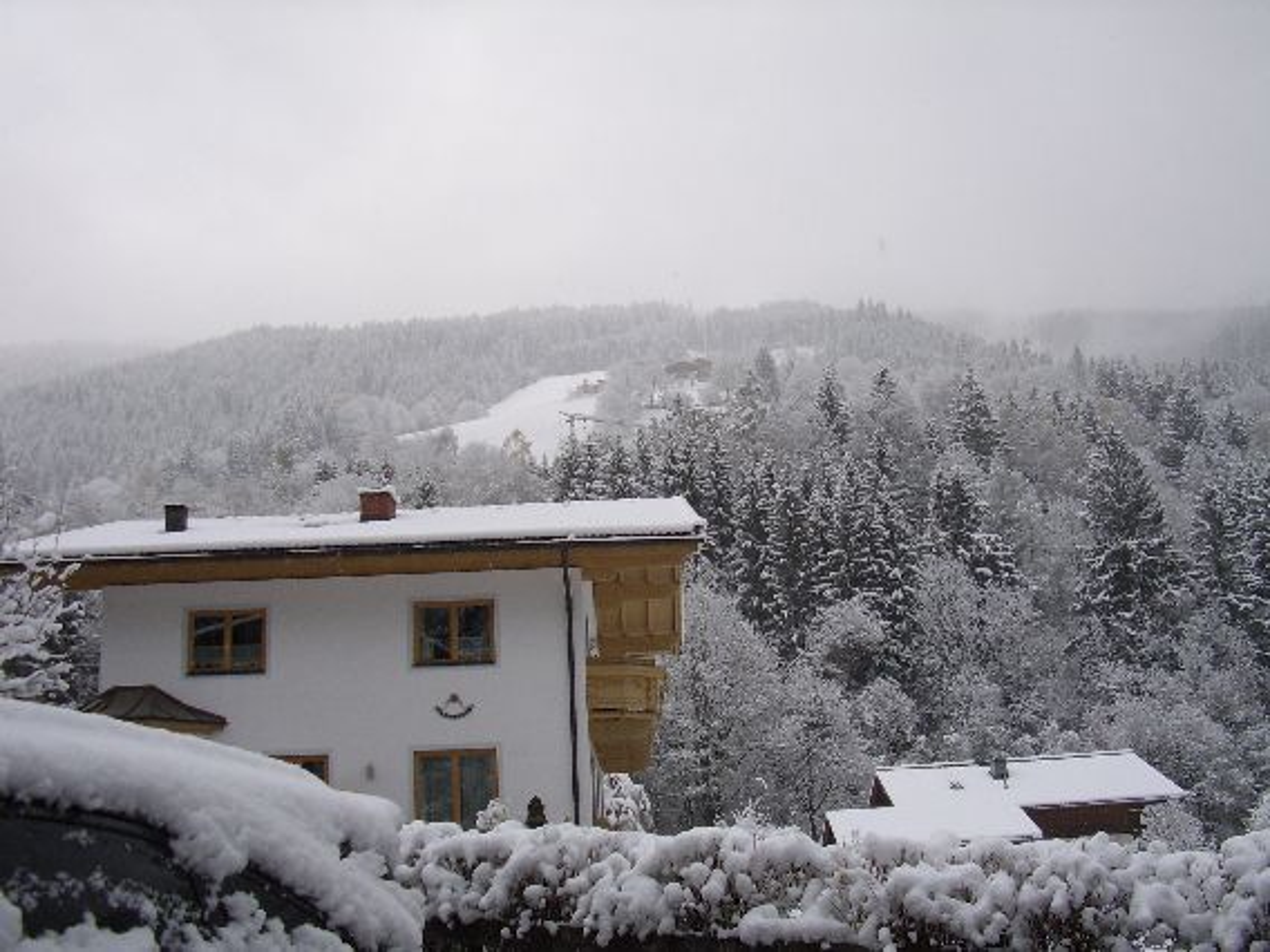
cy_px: 476
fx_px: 1101
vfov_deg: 46.8
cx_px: 635
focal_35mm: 30
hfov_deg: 60.0
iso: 71
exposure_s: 1/229
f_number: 4.1
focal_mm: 5.8
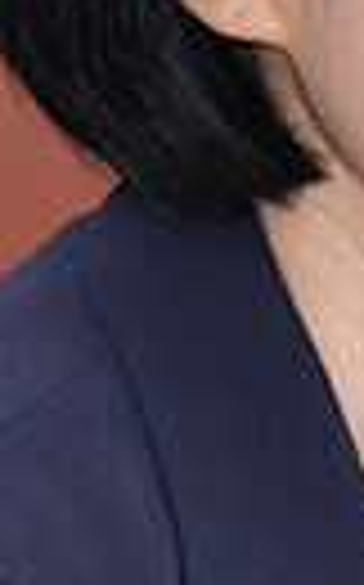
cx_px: 683
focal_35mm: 998
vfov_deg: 2.1
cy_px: 378
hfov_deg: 1.3
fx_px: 15876
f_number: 4.5
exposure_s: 1/200
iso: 2500
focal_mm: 133
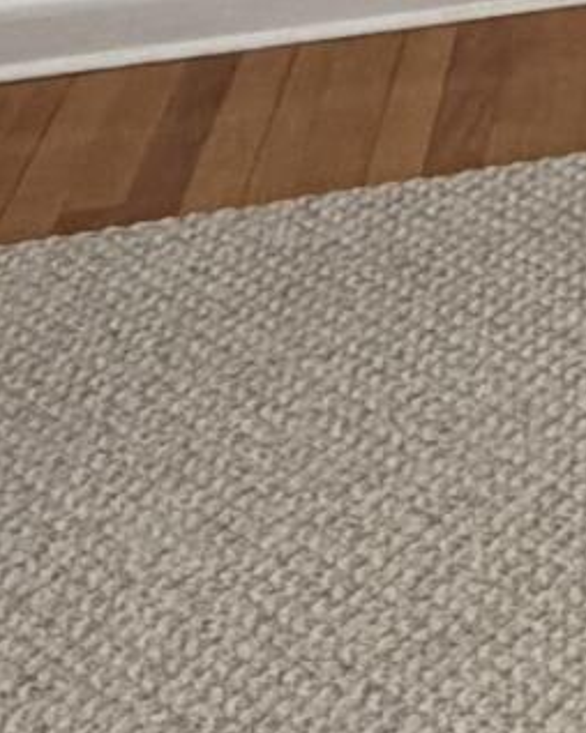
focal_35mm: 129
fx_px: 2799
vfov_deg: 14.1
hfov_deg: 10.0
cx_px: 1537
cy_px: -323
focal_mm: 2.22
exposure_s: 1/120
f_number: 2.2
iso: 320
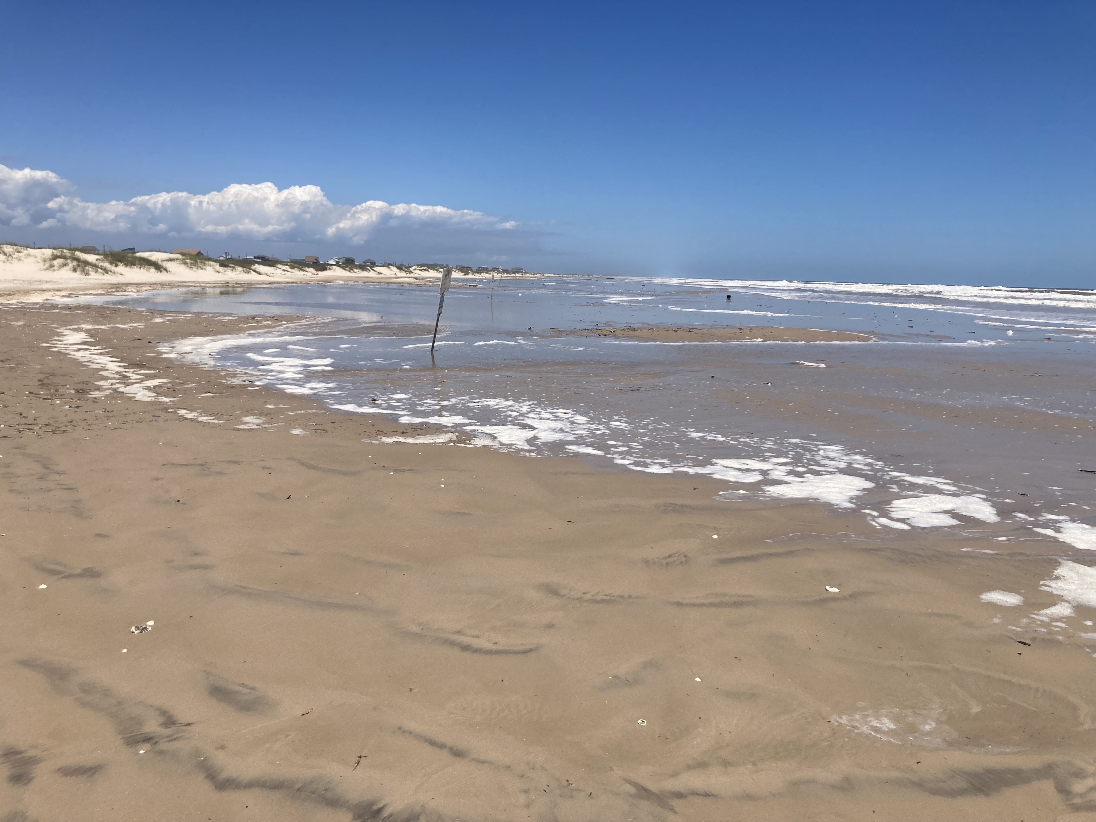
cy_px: 411
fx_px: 887
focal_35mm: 28
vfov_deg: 49.7
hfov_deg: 63.4
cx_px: 548
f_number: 1.8
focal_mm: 3.99
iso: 25
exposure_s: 1/4808
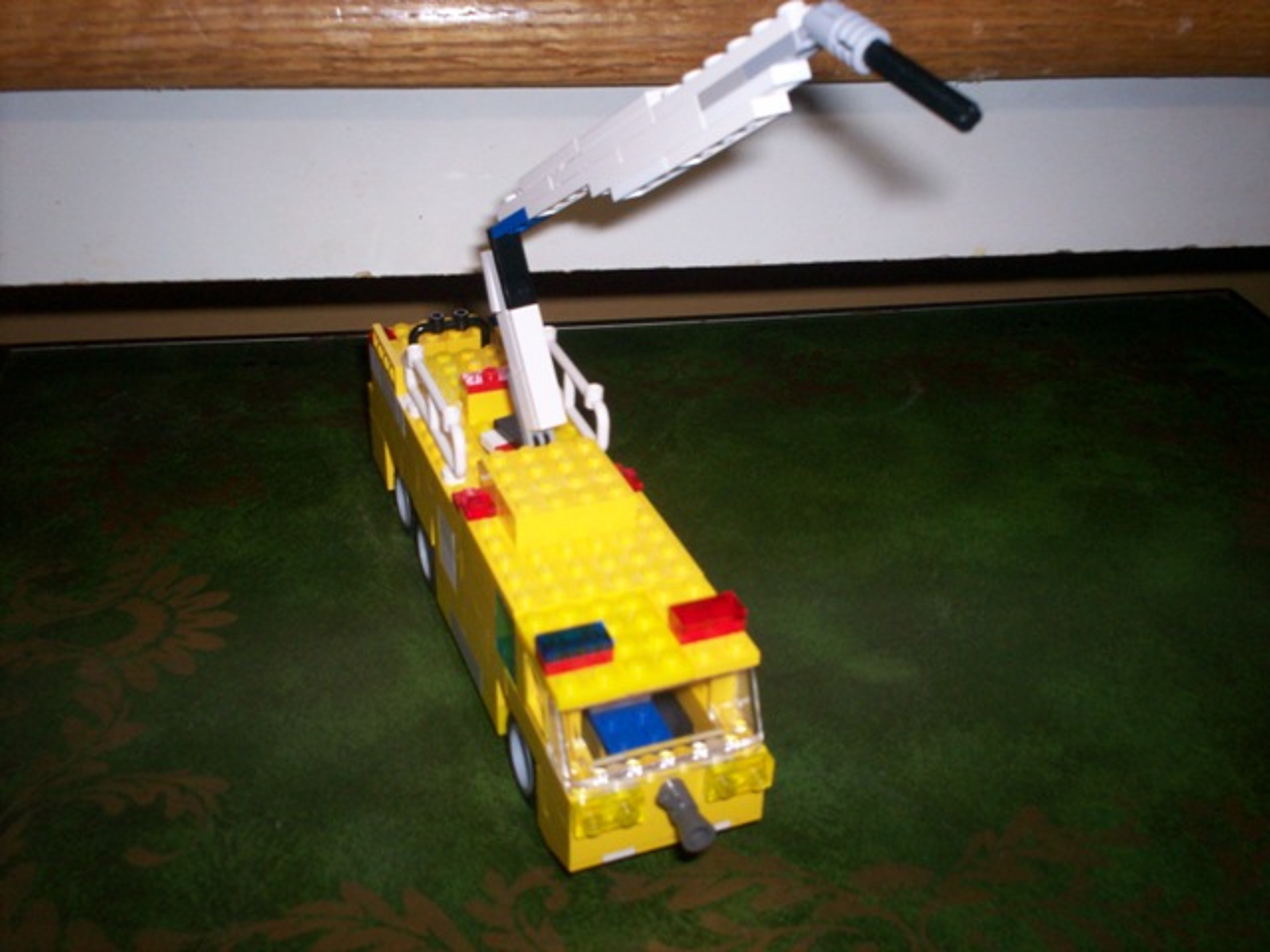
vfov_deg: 39.7
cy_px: 476
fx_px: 1321
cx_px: 635
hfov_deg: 51.4
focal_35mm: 36
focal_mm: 6
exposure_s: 1/60
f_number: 4.5
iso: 140
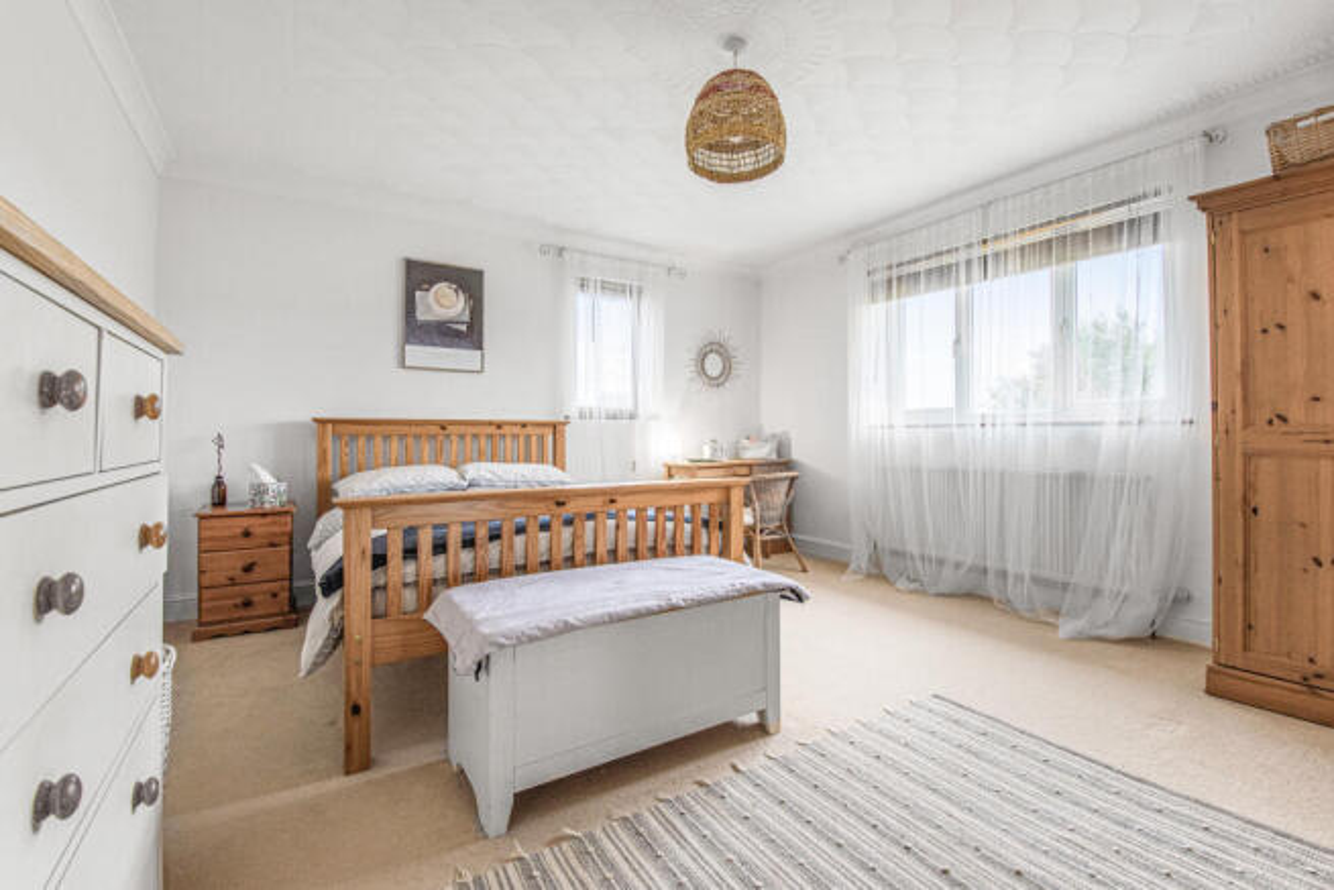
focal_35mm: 15
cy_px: 445
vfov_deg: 77.4
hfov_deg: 100.4
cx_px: 667
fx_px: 556
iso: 320
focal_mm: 10
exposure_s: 1/25
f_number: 8
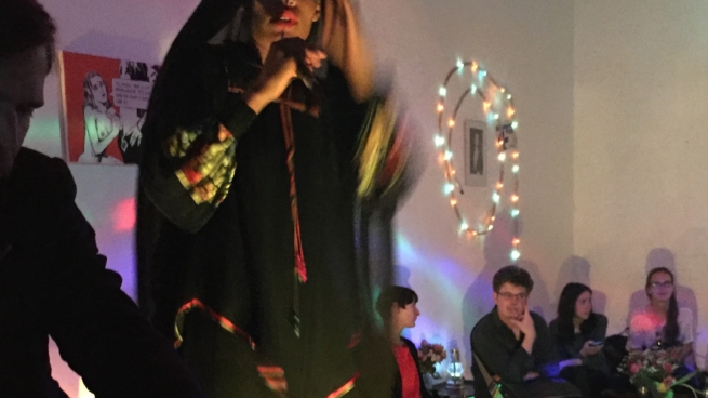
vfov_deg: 21.4
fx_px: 1032
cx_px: 352
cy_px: 346
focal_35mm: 55
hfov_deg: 37.9
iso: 1000
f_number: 2.2
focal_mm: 4.15
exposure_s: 1/17
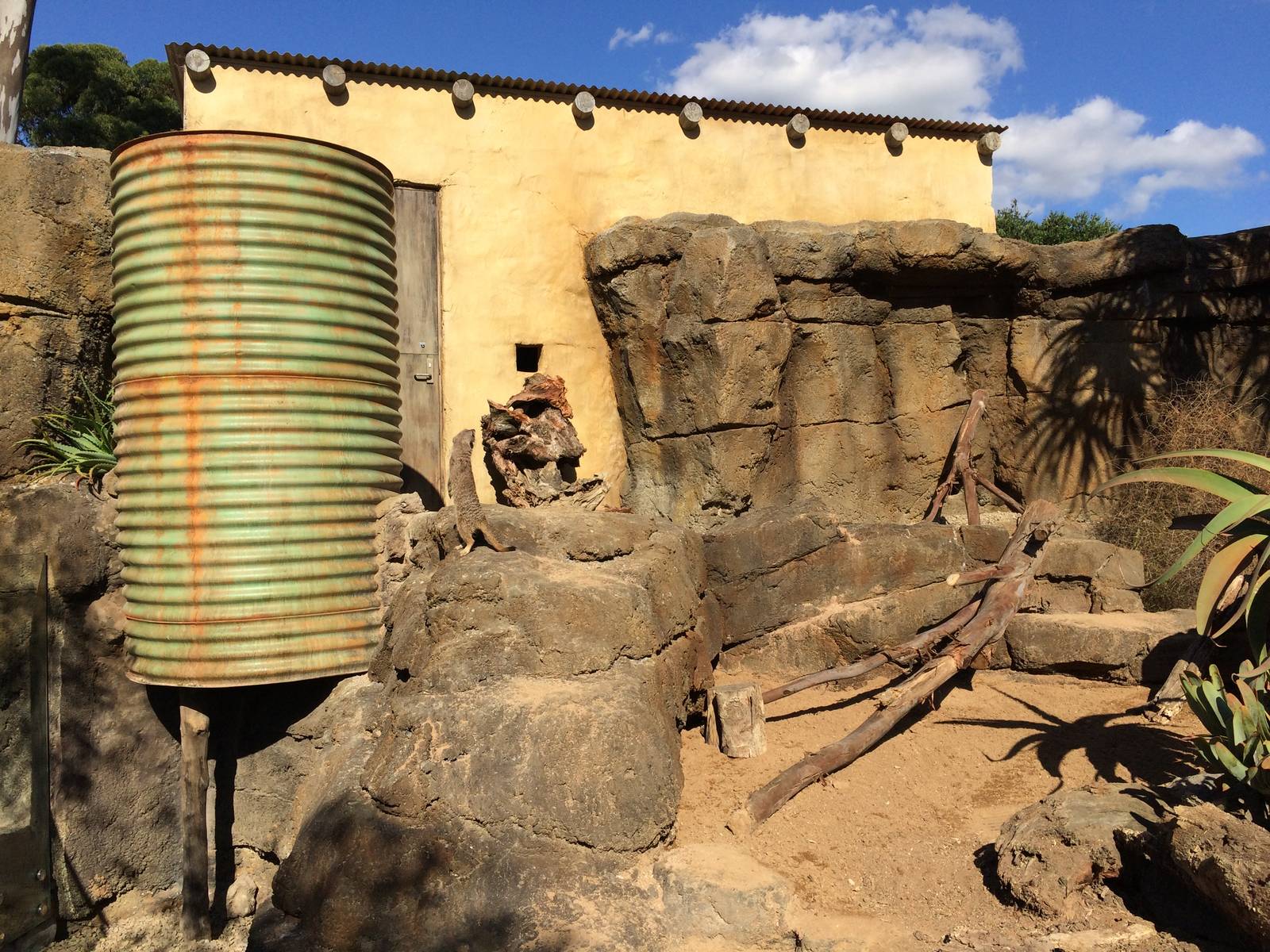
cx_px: 635
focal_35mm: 29
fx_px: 1064
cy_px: 476
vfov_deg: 48.2
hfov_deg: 61.7
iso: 32
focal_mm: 4.15
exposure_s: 1/2564
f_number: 2.2
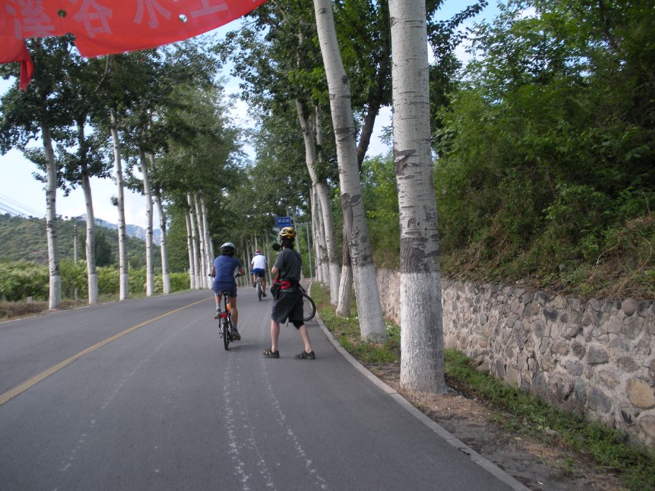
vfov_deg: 39.7
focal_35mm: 36
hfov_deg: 51.4
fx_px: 681
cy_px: 246
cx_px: 328
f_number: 3.5
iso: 64
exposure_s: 1/176
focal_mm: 6.3
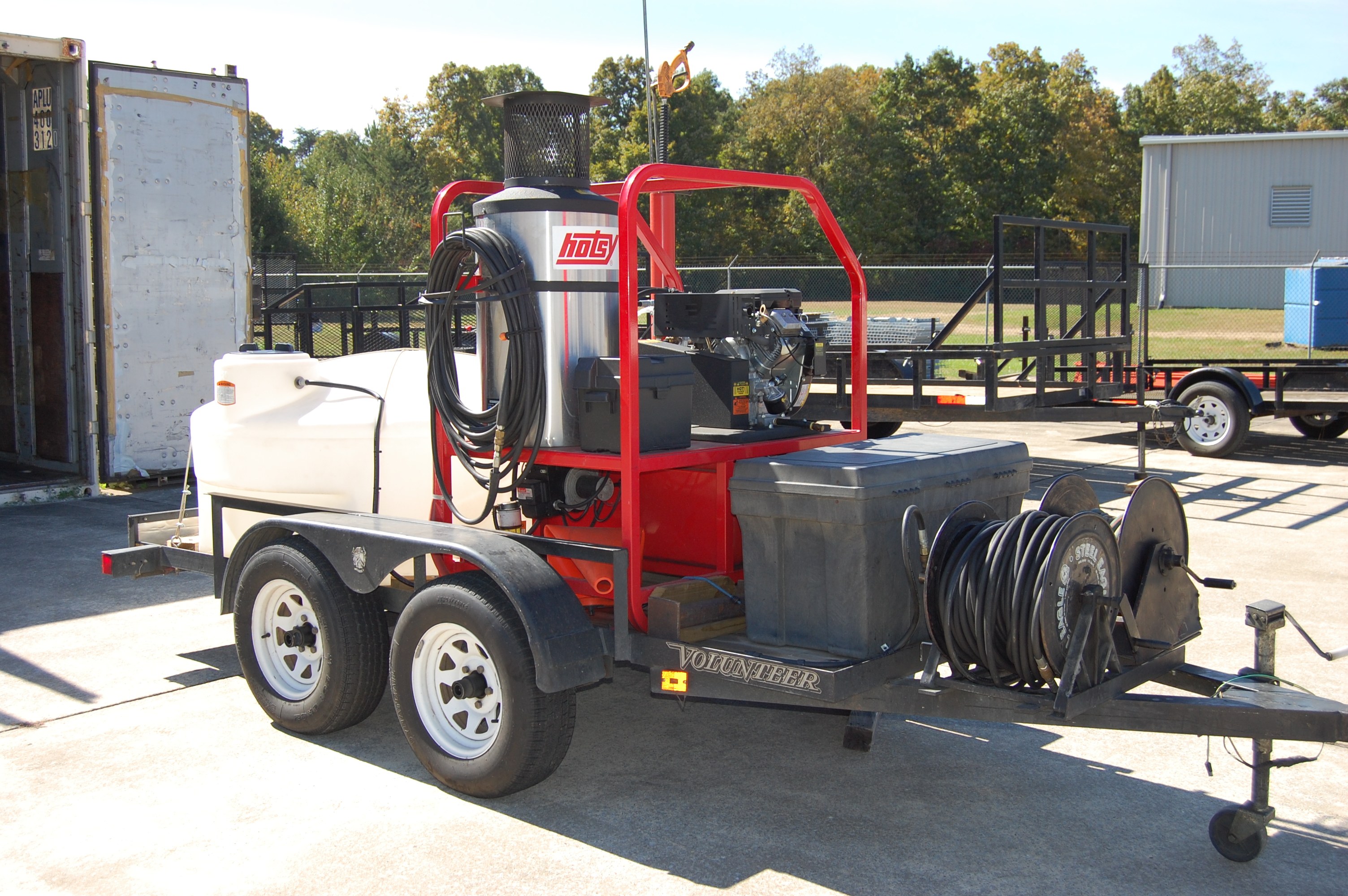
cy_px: 448
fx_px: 1459
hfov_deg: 49.6
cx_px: 674
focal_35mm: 39
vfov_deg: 34.1
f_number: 5.6
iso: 280
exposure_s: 1/500
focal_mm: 26
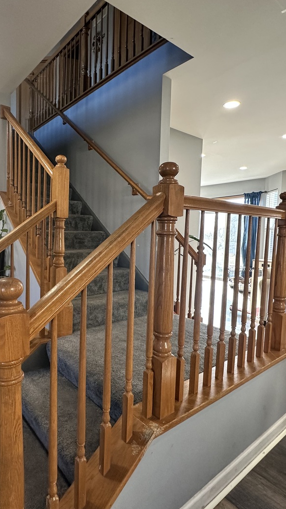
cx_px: 103
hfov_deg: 52.9
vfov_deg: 83.9
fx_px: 283
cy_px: 253
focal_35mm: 21
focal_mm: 2.22
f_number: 2.2
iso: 250
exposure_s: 1/120
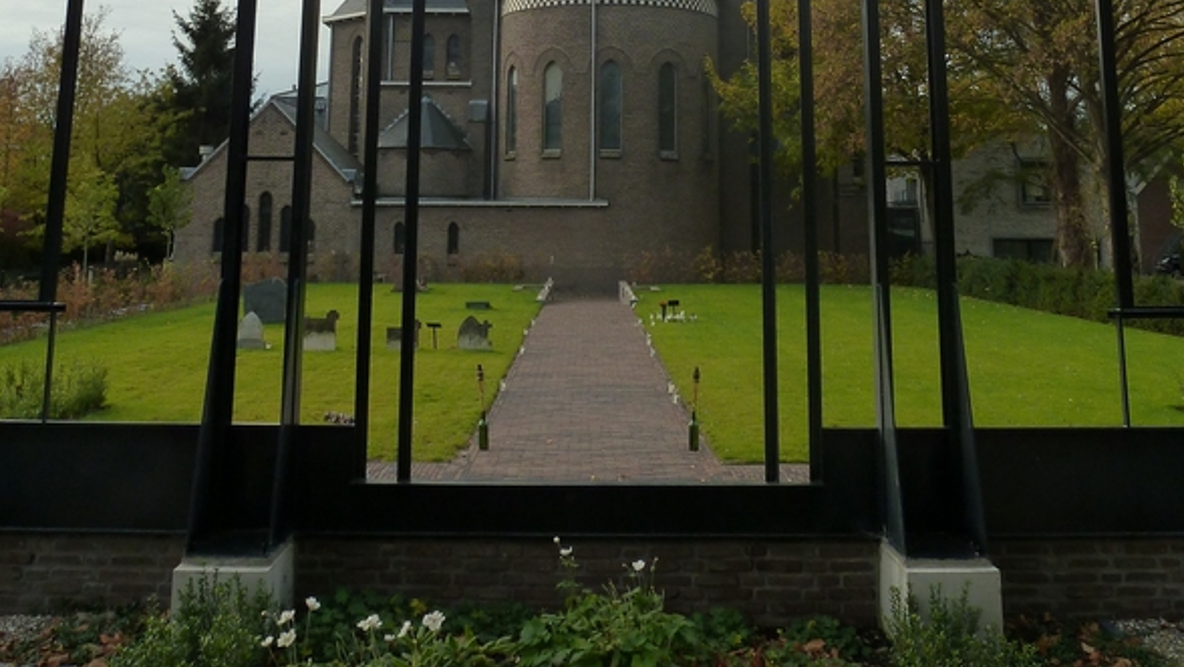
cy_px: -83
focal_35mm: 43
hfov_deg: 47.3
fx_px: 1350
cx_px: 598
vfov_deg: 25.5
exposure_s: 1/400
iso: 125
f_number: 4
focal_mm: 4.7
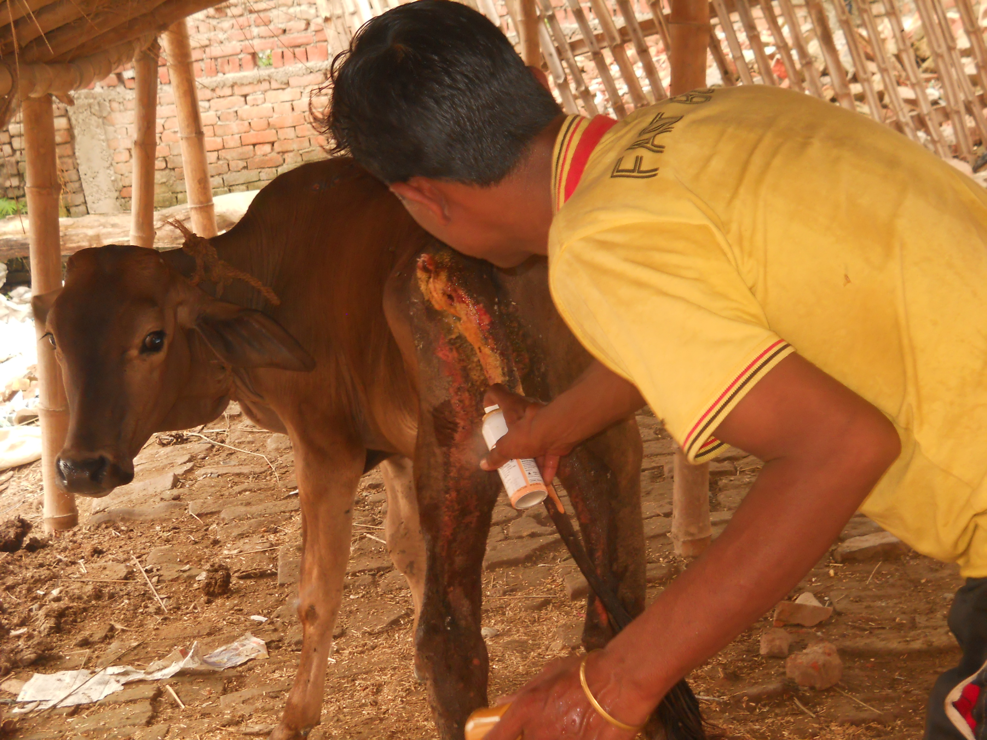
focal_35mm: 66
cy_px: 370
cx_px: 494
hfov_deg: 29.4
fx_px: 1882
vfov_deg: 22.3
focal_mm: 10.84
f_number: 4
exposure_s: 1/60
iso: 200
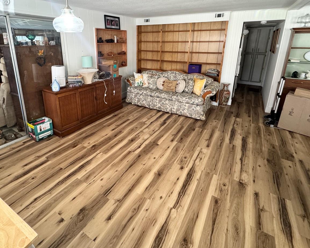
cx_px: 133
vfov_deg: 69.5
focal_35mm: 19
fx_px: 174
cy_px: 90
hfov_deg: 82.8
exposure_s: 1/60
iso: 320
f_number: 2.2
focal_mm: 2.22
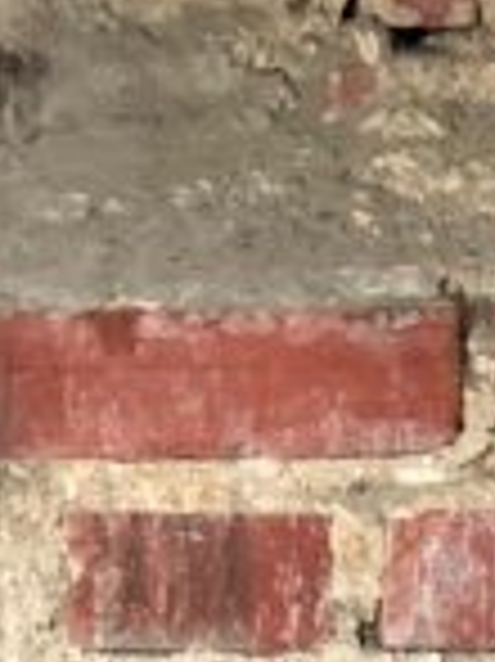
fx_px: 6931
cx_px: 850
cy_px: 1545
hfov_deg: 4.1
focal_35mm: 363
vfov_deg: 5.3
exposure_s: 1/25
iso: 125
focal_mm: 6
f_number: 2.4
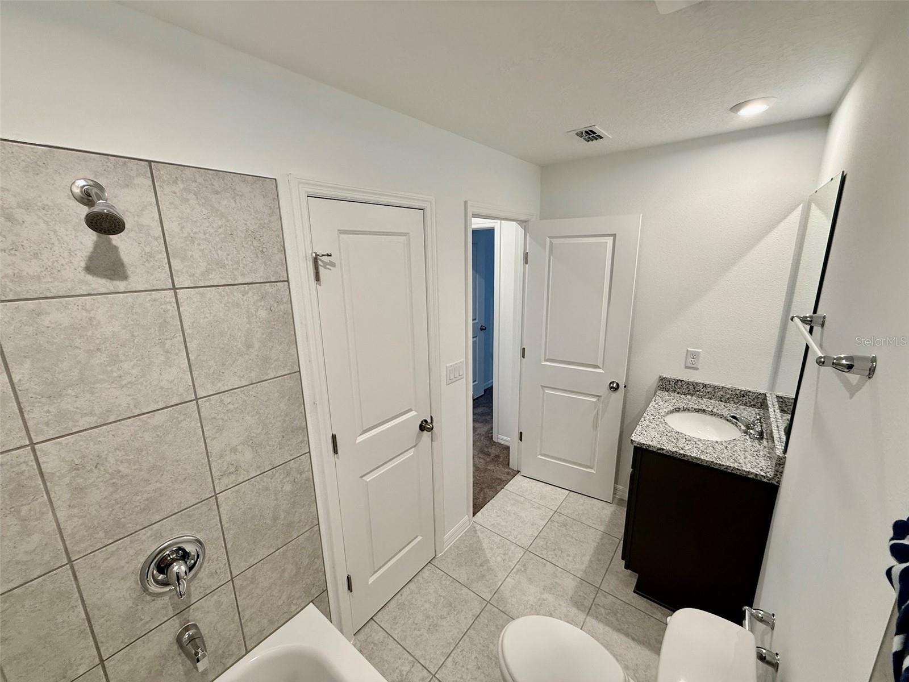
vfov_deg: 85.7
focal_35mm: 14
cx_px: 454
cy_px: 341
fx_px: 368
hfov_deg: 102.1
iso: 160
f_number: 2.2
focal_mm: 2.22
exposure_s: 1/120
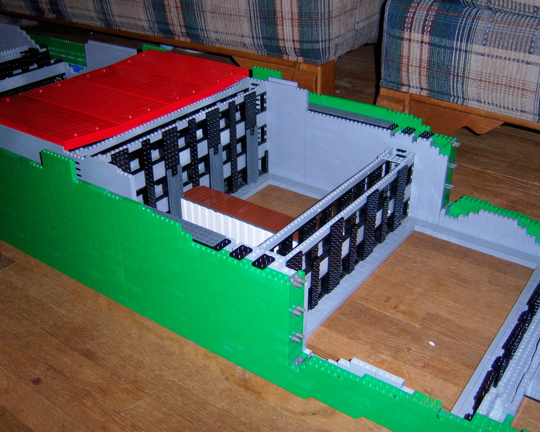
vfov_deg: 39.2
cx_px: 264
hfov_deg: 47.9
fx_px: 607
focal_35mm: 38
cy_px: 213
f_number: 2.8
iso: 80
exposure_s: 1/60
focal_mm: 7.5
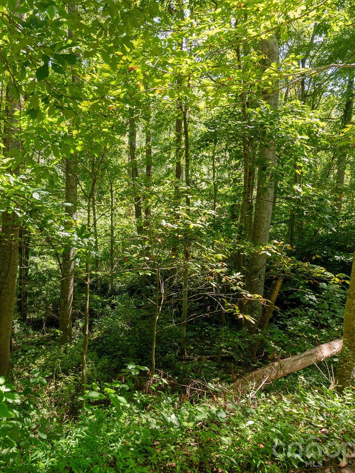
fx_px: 342
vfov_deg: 69.4
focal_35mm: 25
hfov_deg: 53.5
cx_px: 110
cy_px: 240
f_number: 7.1
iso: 320
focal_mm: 17
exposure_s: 1/80
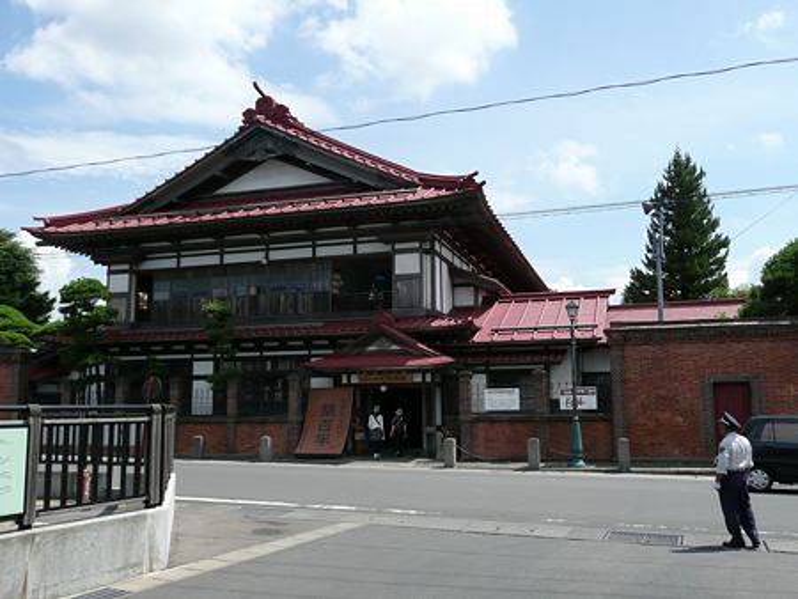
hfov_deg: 56.8
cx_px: 399
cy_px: 300
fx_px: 738
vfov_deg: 44.2
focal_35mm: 32
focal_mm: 5.2
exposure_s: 1/800
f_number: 3.5
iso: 100
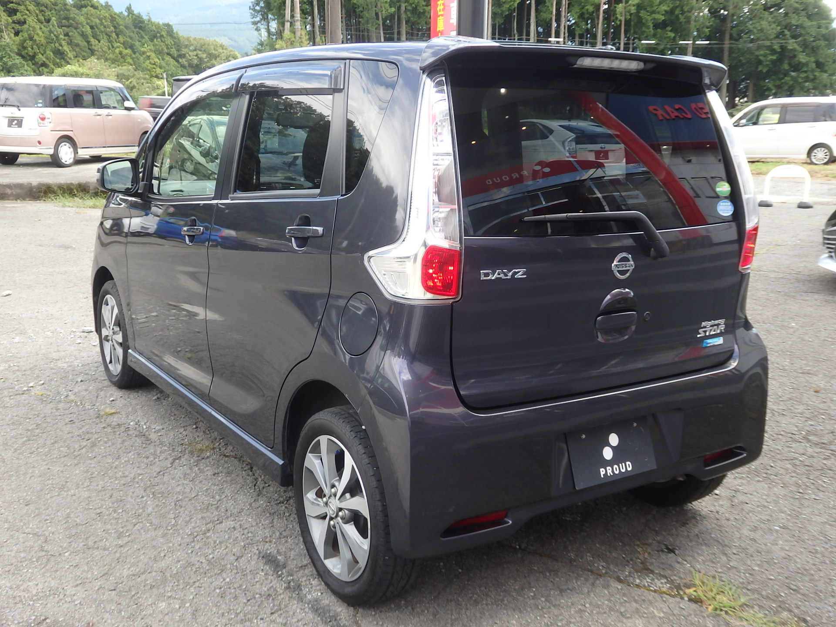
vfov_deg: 42.9
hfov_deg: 55.4
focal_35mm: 33
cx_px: 418
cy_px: 314
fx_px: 797
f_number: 3.4
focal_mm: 6
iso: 125
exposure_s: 1/30
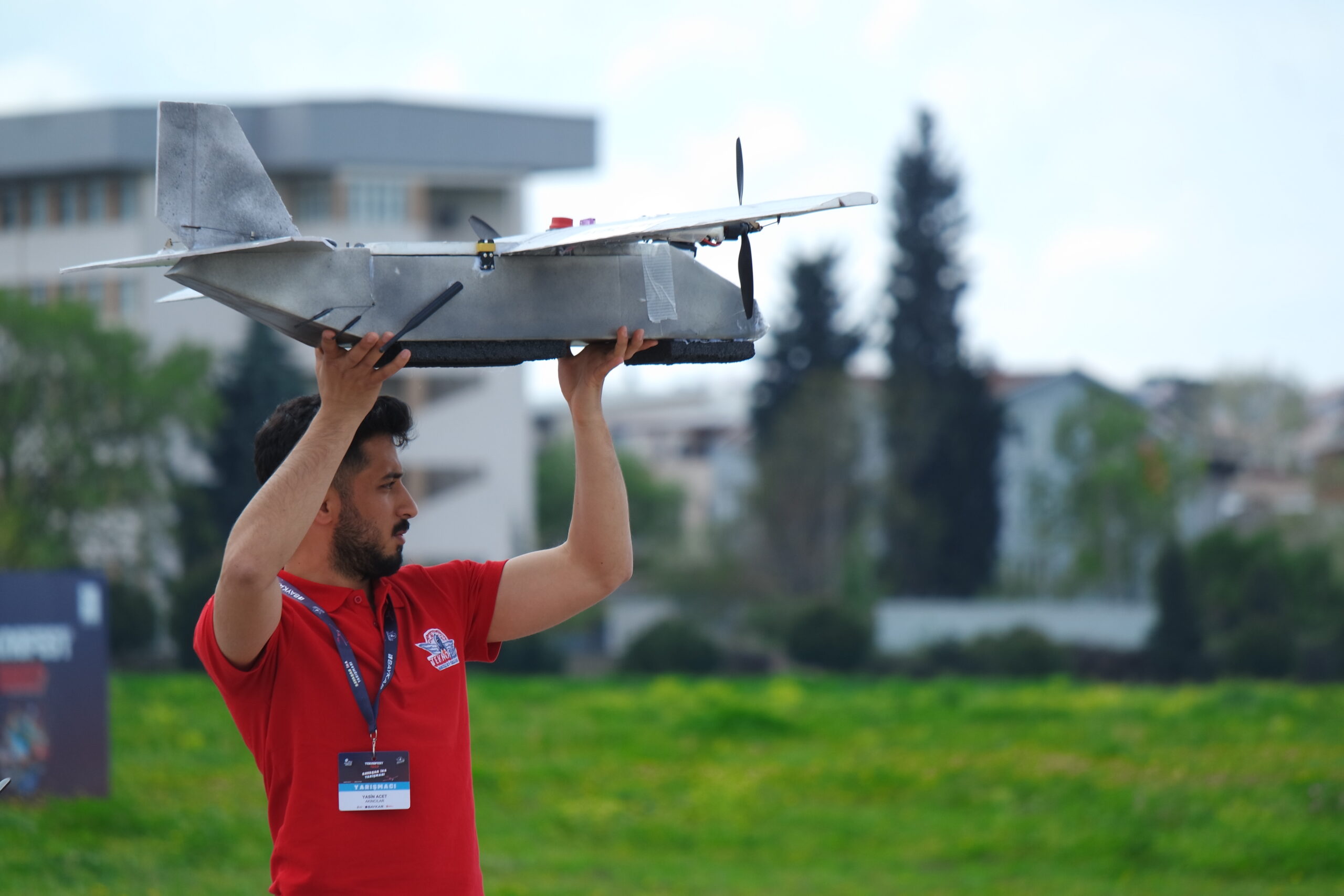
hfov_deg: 6.7
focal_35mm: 308
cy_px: 448
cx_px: 672
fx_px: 11498
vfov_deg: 4.5
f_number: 5.6
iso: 200
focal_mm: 200
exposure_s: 1/400
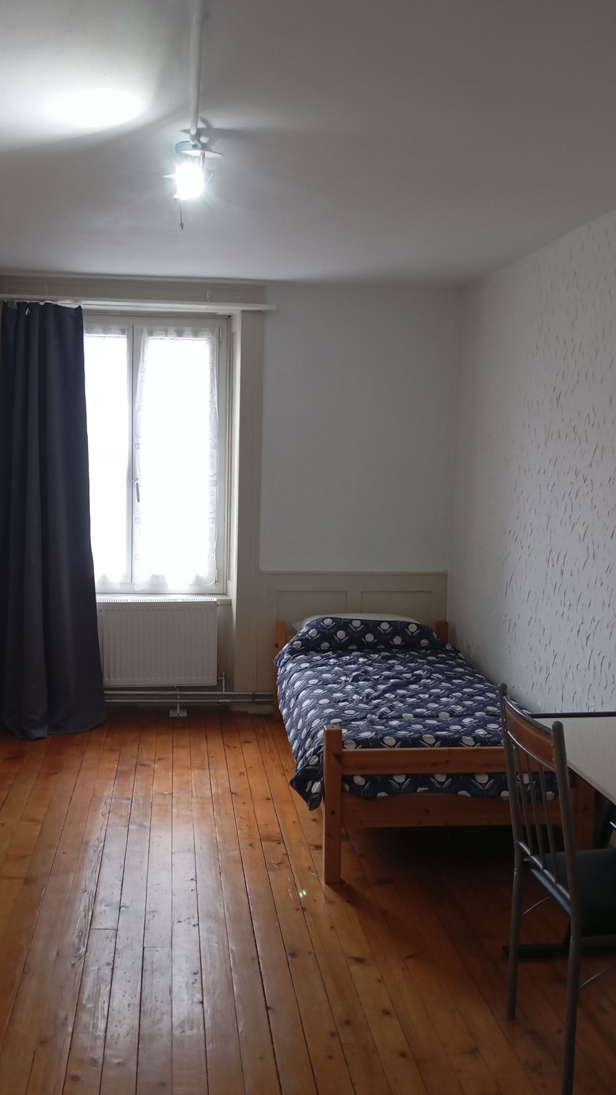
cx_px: 244
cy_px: 542
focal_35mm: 31
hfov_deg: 37.6
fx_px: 900
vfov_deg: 62.6
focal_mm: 4.27
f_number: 1.8
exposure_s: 1/33.3
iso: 1311
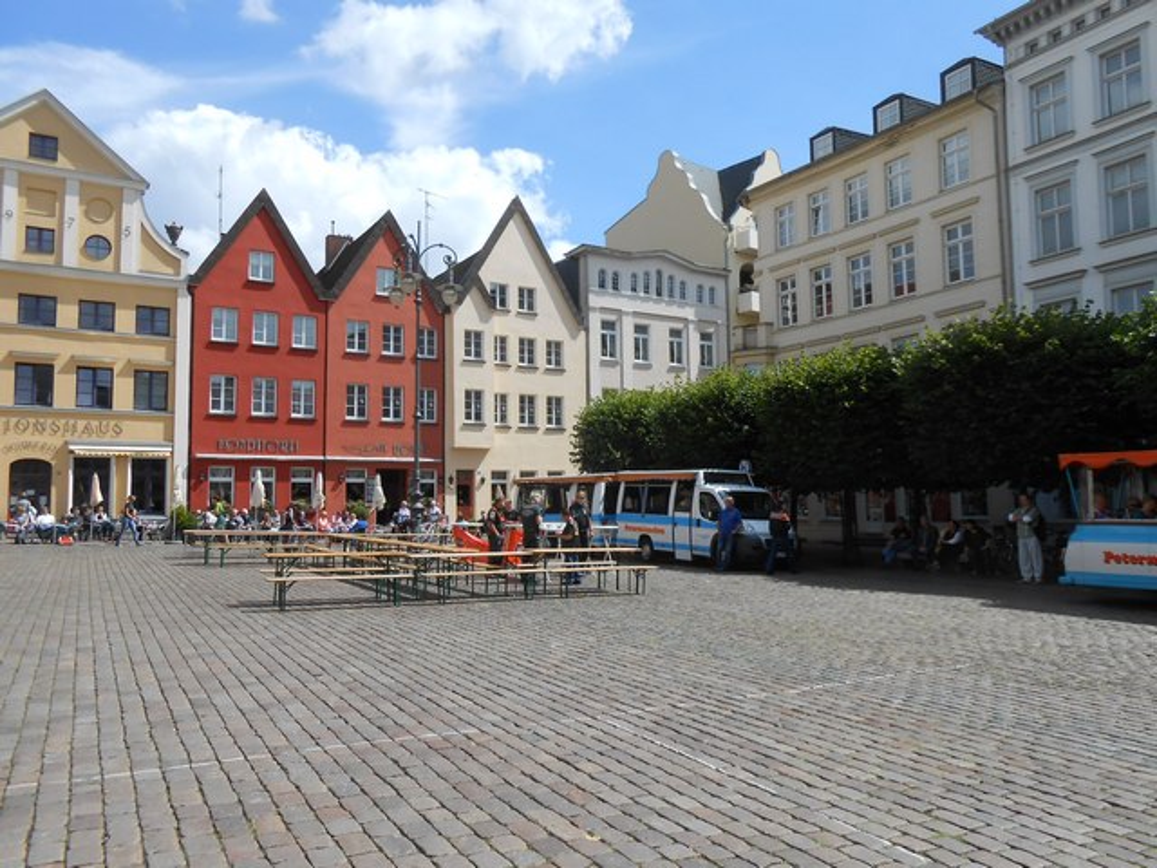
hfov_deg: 67.3
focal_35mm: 26
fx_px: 869
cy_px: 434
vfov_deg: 53.1
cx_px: 578
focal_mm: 4.6
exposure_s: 1/800
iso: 80
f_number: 3.5
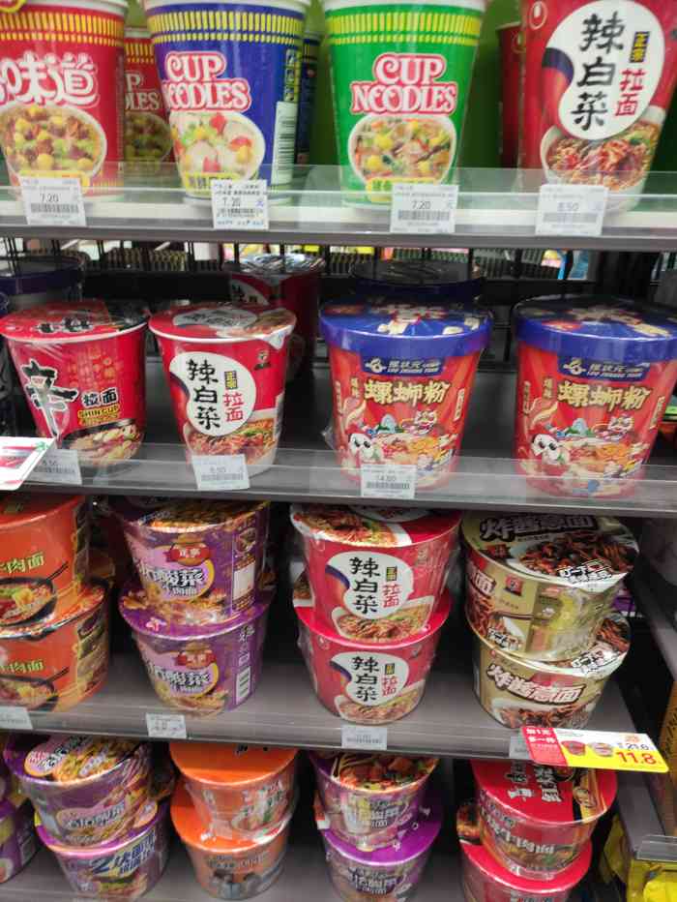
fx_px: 651
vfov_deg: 69.4
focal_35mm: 25
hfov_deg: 54.9
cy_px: 451
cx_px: 338
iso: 158
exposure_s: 1/33
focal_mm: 5.43
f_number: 1.89
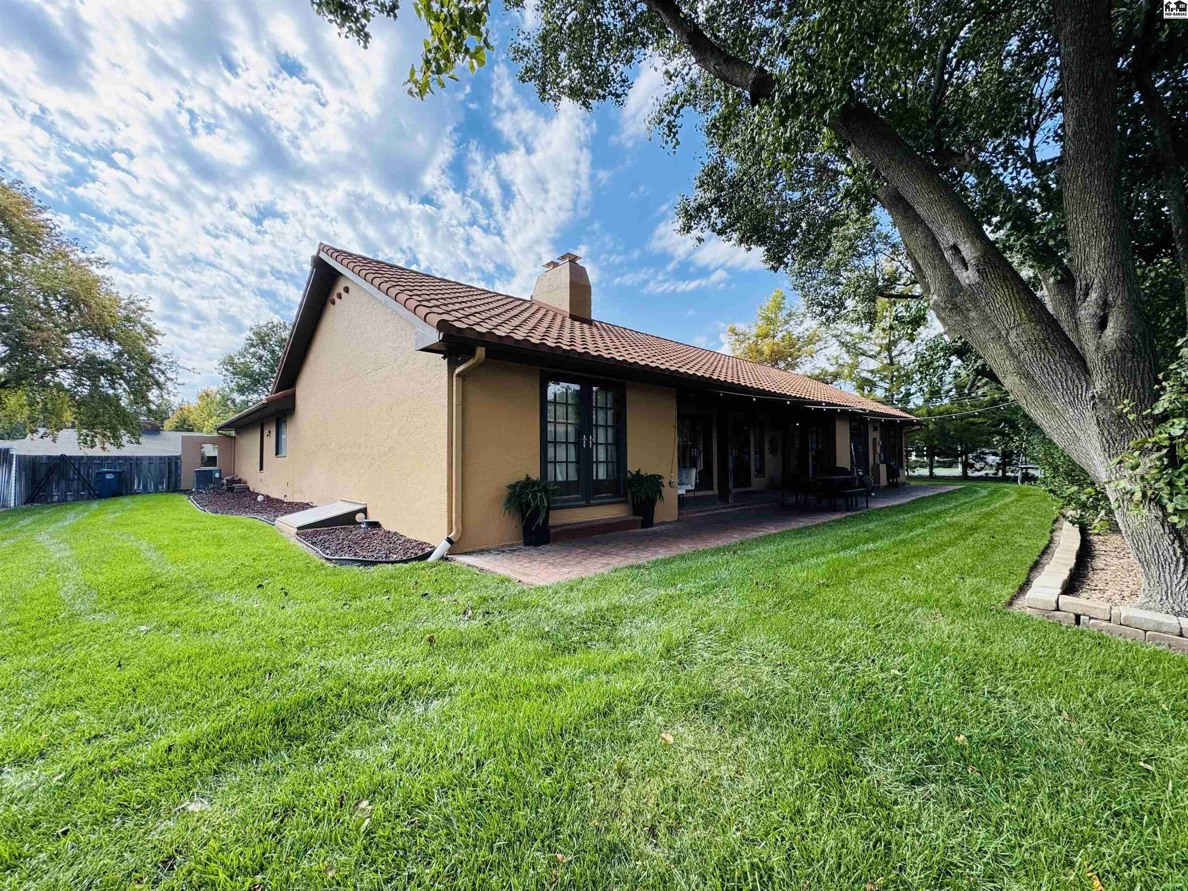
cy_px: 446
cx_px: 594
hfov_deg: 102.1
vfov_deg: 85.7
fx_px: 480
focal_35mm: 14
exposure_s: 1/435
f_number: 2.2
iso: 40
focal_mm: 2.22
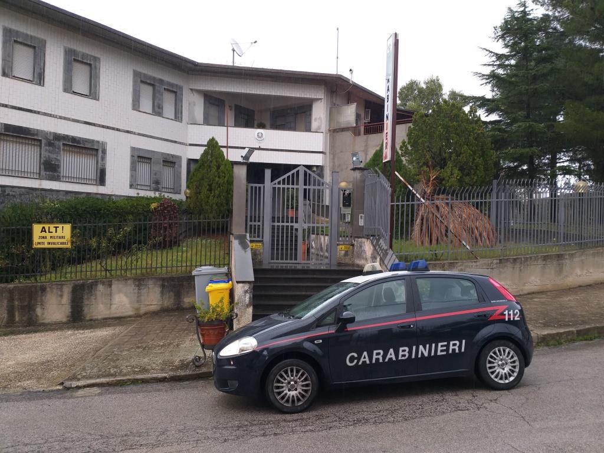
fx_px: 454
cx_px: 302
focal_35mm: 26
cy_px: 226
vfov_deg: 53.1
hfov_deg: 67.3
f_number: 1.7
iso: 64
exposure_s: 1/100
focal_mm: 3.93
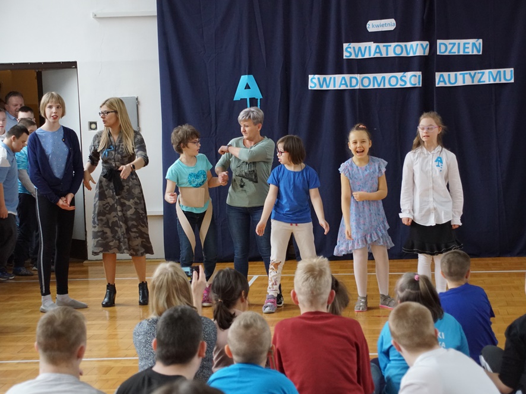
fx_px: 1360
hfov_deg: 21.9
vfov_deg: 16.5
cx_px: 254
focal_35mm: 90
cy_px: 197
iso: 2000
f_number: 5
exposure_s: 1/160
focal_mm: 55
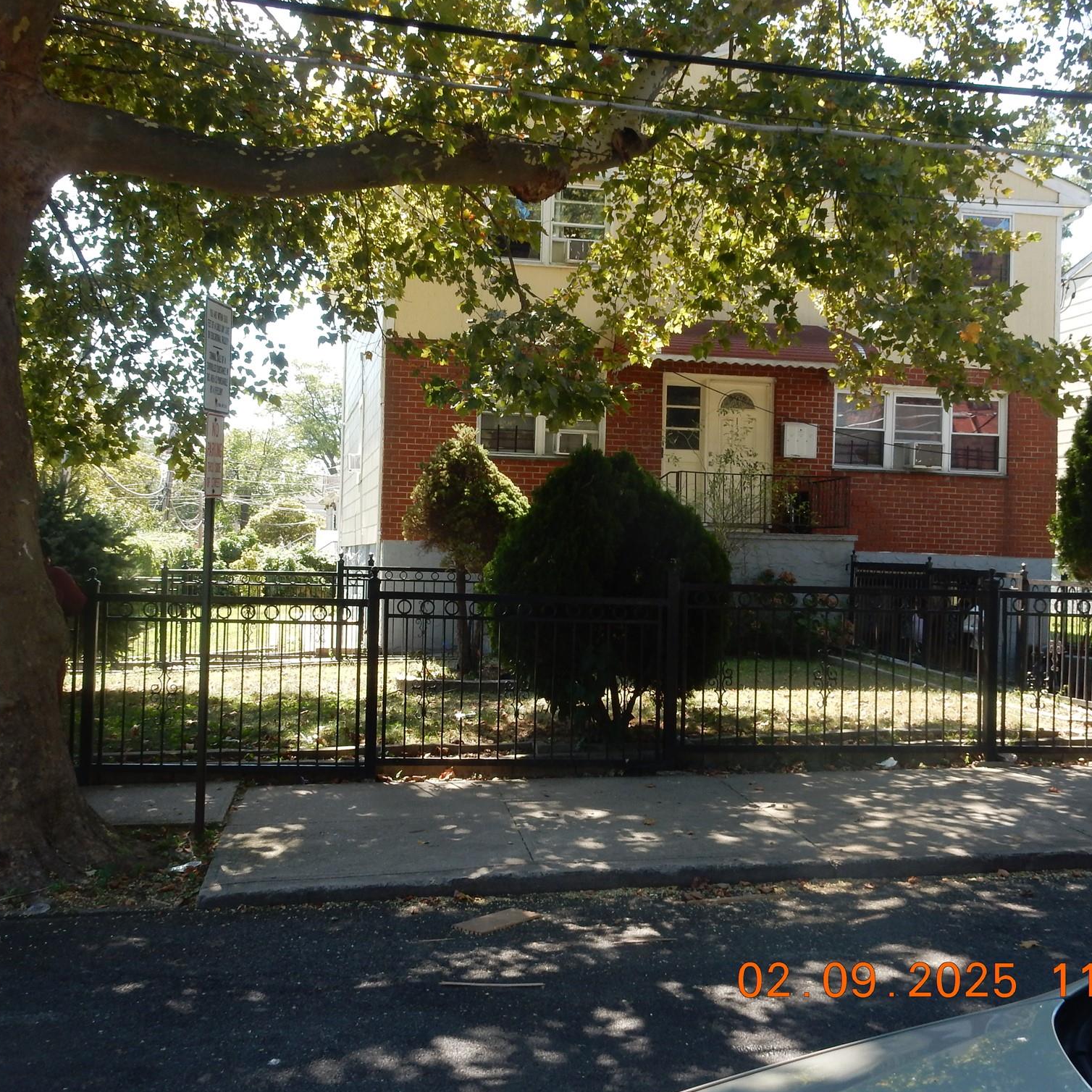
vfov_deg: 46.0
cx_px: 511
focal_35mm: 36
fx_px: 1285
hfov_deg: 46.0
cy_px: 540
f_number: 4.8
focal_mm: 5.4
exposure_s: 1/100
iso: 125
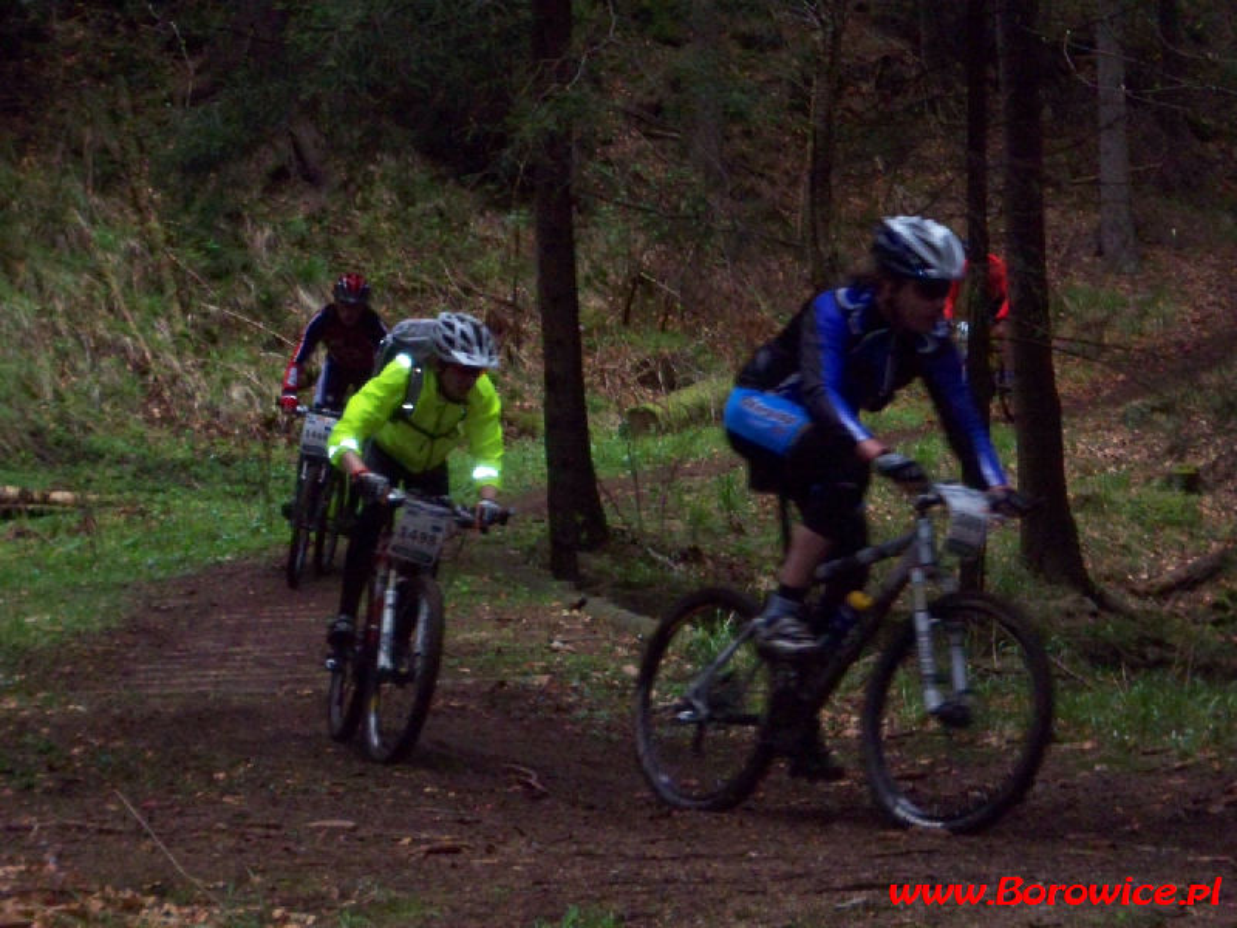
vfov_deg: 12.7
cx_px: 618
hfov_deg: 16.8
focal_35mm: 117
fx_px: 4181
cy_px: 464
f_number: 4.4
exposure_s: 1/125
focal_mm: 19.2
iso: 400
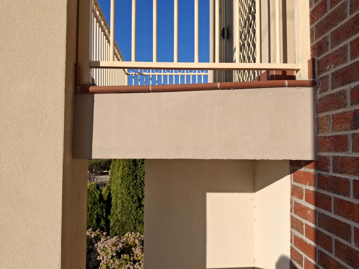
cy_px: 134
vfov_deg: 54.9
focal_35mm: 25
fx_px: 259
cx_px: 180
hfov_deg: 69.4
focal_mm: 4.69
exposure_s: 1/1603
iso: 25
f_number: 1.8
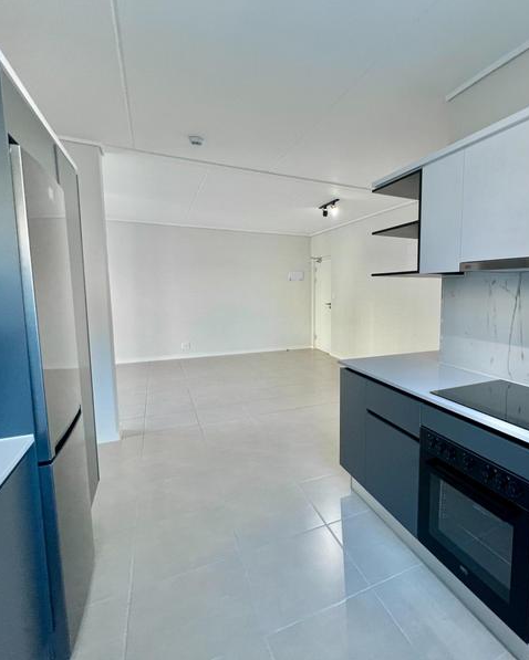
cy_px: 329
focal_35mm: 17
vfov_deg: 89.6
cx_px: 349
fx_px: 333
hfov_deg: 74.8
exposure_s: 1/100
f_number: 1.8
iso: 125
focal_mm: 1.57
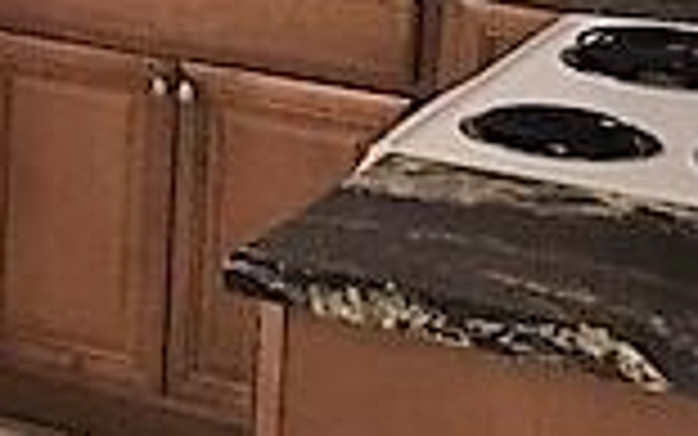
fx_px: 2417
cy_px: -157
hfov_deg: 14.7
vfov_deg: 10.1
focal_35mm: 127
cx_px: -486
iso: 40
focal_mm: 4.15
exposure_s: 1/30
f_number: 2.2
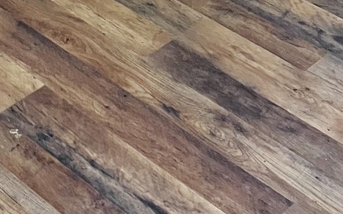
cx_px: -161
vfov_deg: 9.1
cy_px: -437
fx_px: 1065
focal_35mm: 114
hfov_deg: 16.7
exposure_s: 1/60
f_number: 1.5
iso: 160
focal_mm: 5.7
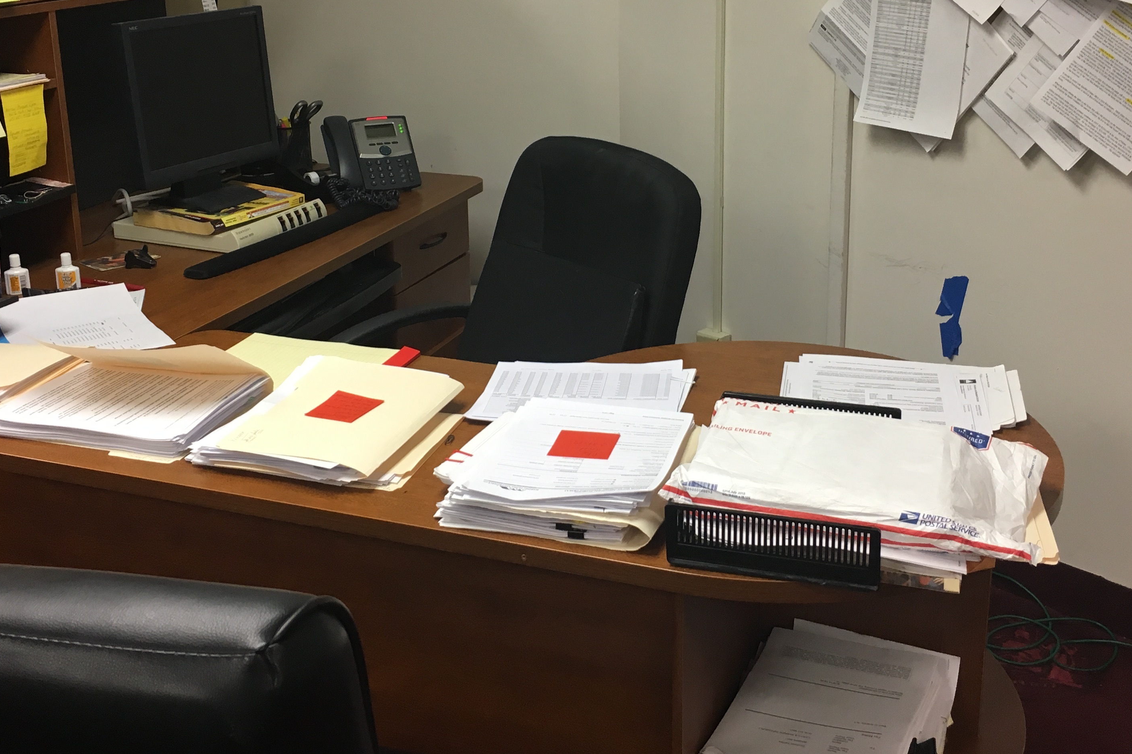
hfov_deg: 45.4
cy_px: 242
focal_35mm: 43
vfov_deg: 30.9
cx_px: 578
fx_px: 1352
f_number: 2.2
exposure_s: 1/30
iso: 50
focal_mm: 4.15
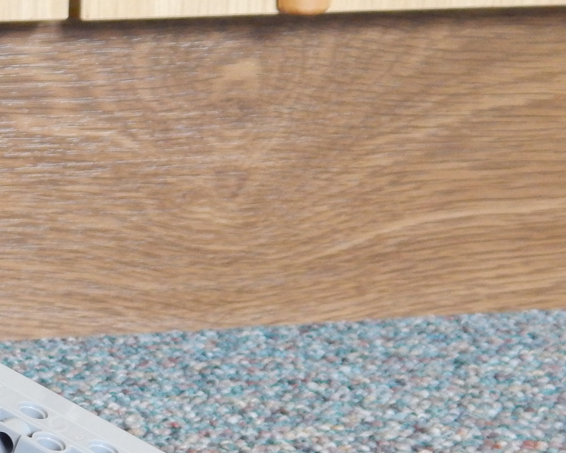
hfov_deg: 17.9
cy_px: 392
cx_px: -145
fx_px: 1692
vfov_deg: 15.1
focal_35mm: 101
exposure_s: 1/20
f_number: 3.4
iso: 400
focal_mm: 6.8
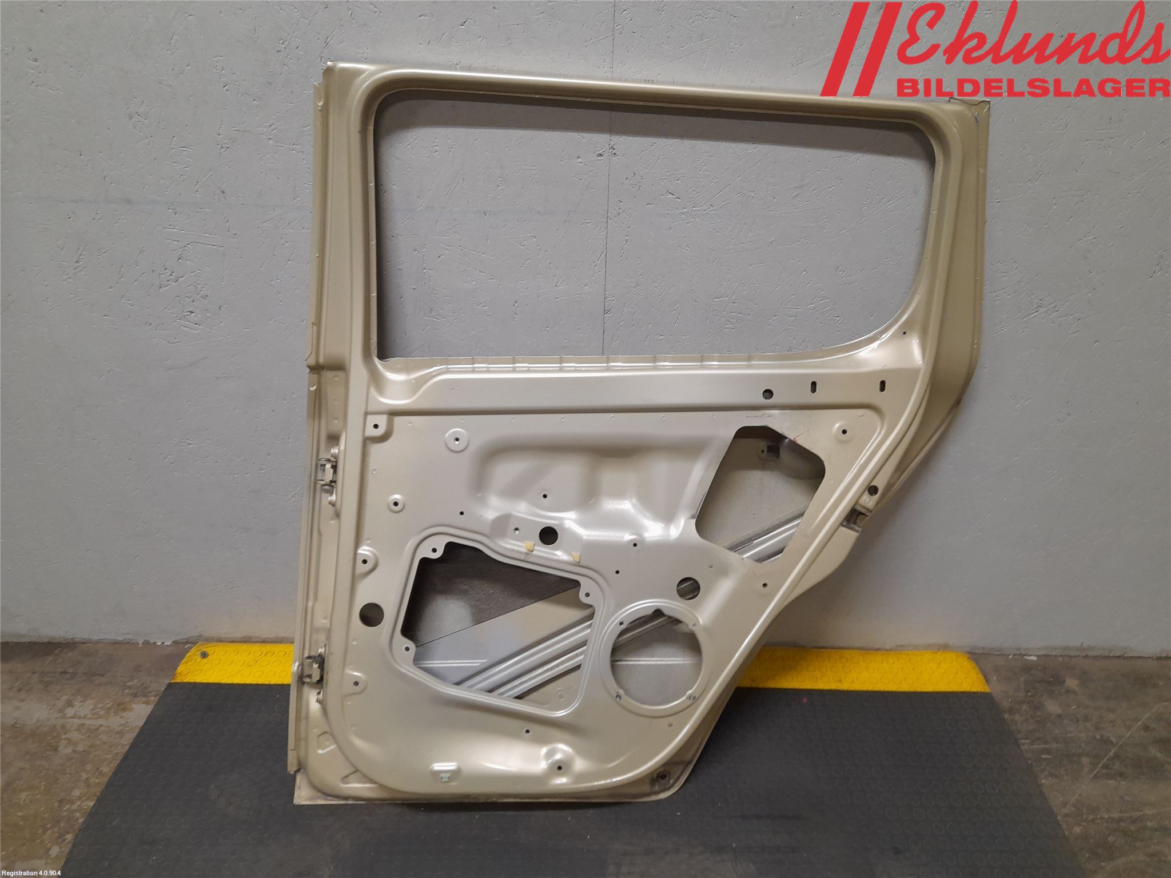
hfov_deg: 69.4
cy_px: 439
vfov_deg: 54.9
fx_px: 846
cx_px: 586
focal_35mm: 25
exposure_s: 1/50
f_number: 2
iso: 160
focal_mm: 4.6
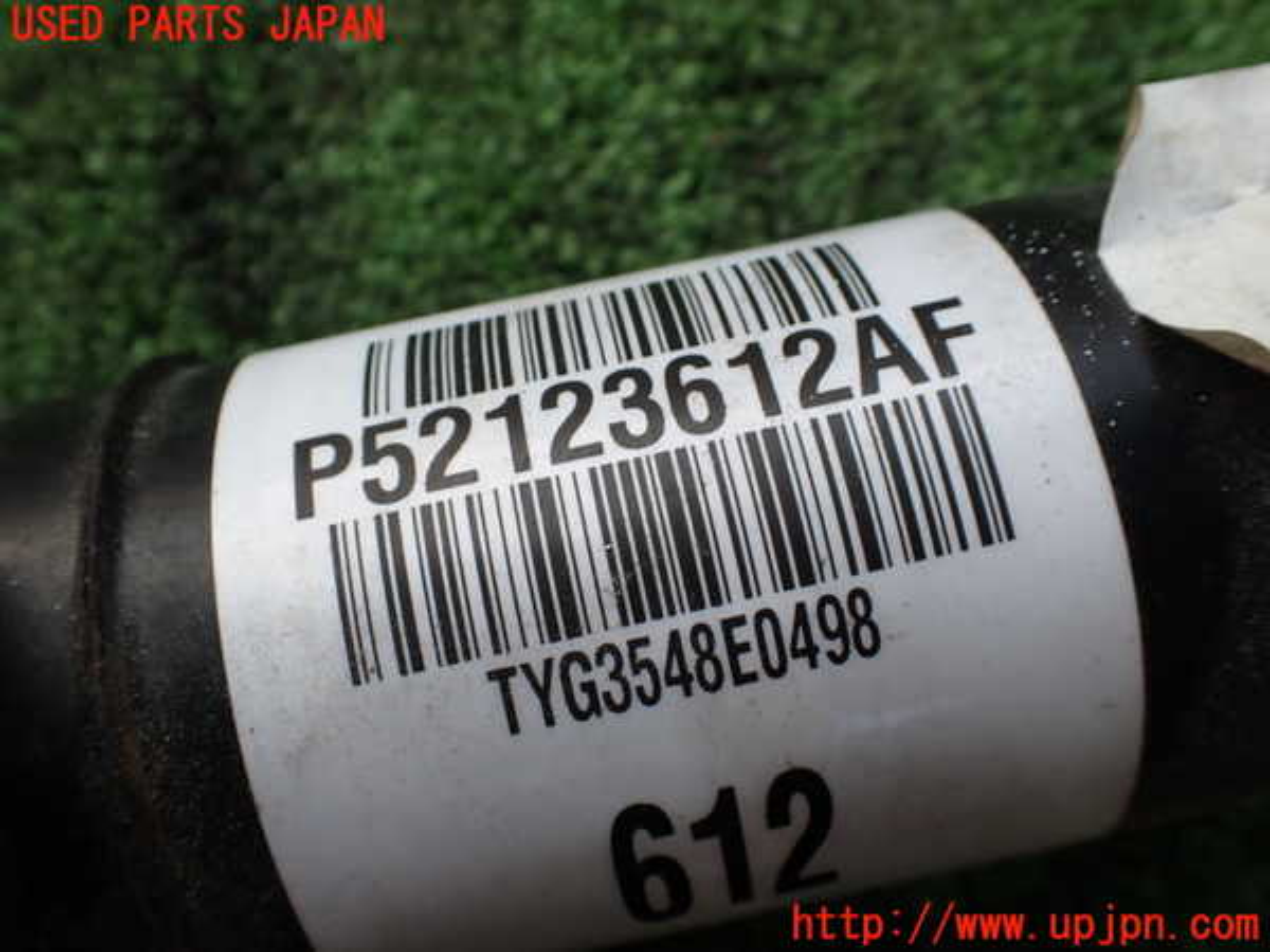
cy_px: 476
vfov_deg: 46.8
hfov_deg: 60.0
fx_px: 1101
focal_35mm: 30
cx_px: 635
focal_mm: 5.4
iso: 100
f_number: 3.2
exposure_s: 1/200
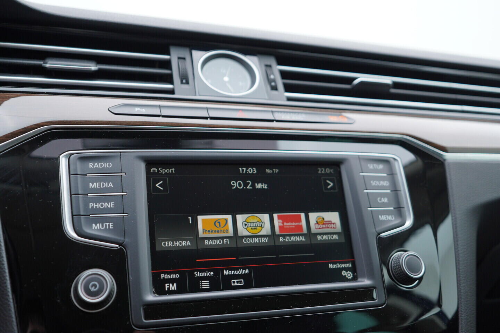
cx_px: 250
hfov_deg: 53.1
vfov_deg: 36.9
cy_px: 166
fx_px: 500
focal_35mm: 36
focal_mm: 24
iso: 125
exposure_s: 1/40
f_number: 2.8
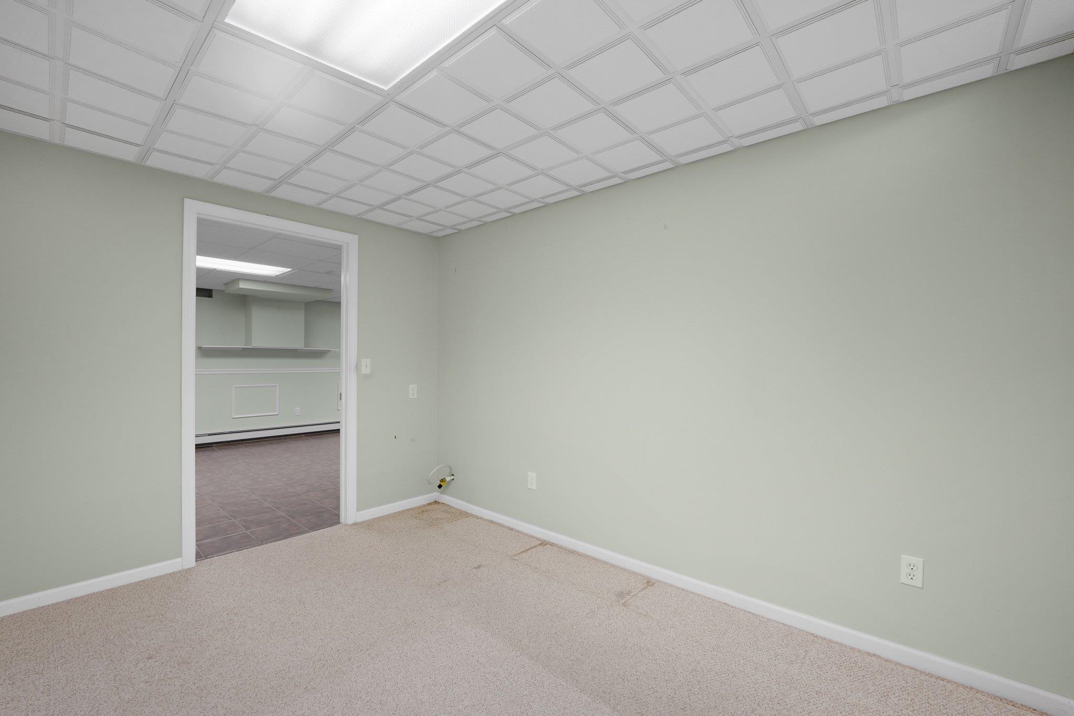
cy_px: 358
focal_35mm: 14
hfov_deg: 104.2
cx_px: 537
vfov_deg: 81.2
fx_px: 418
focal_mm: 14
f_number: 4.5
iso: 500
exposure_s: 1/125
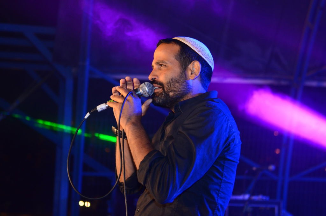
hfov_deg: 24.7
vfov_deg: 16.5
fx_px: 745
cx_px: 163
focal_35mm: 82
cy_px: 108
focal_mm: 55
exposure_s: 1/200
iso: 1600
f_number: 3.2
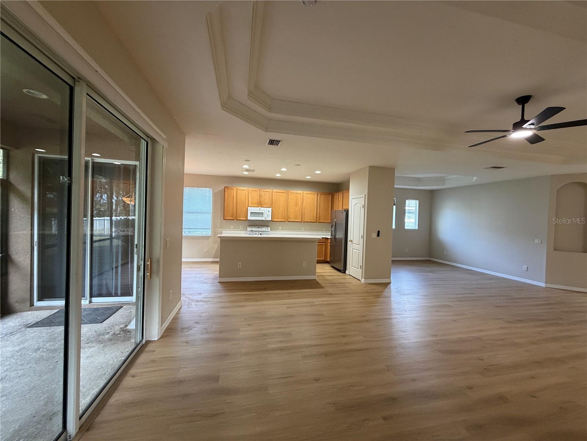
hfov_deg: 102.1
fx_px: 237
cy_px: 220
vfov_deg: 85.7
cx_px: 294
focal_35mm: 14
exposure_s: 1/60
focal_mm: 2.22
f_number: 2.2
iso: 400
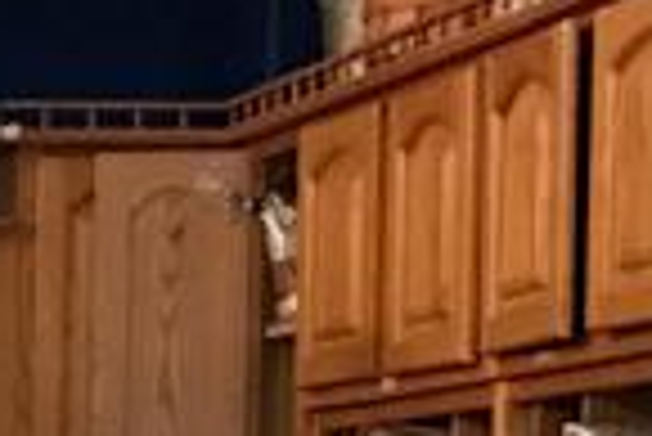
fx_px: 3735
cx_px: -890
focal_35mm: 206
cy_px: 917
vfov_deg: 6.5
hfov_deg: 9.0
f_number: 1.8
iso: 100
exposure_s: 1/15
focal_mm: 3.99
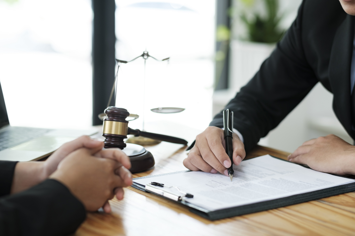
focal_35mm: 75
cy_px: 118
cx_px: 178
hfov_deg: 27.0
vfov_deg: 18.2
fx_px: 740
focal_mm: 50
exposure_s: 1/320
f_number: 2
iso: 200
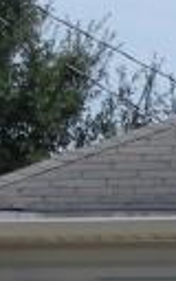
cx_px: 594
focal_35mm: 305
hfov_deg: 4.1
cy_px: 582
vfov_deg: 6.6
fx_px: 2341
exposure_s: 1/817
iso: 64
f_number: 3.5
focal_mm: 6.3
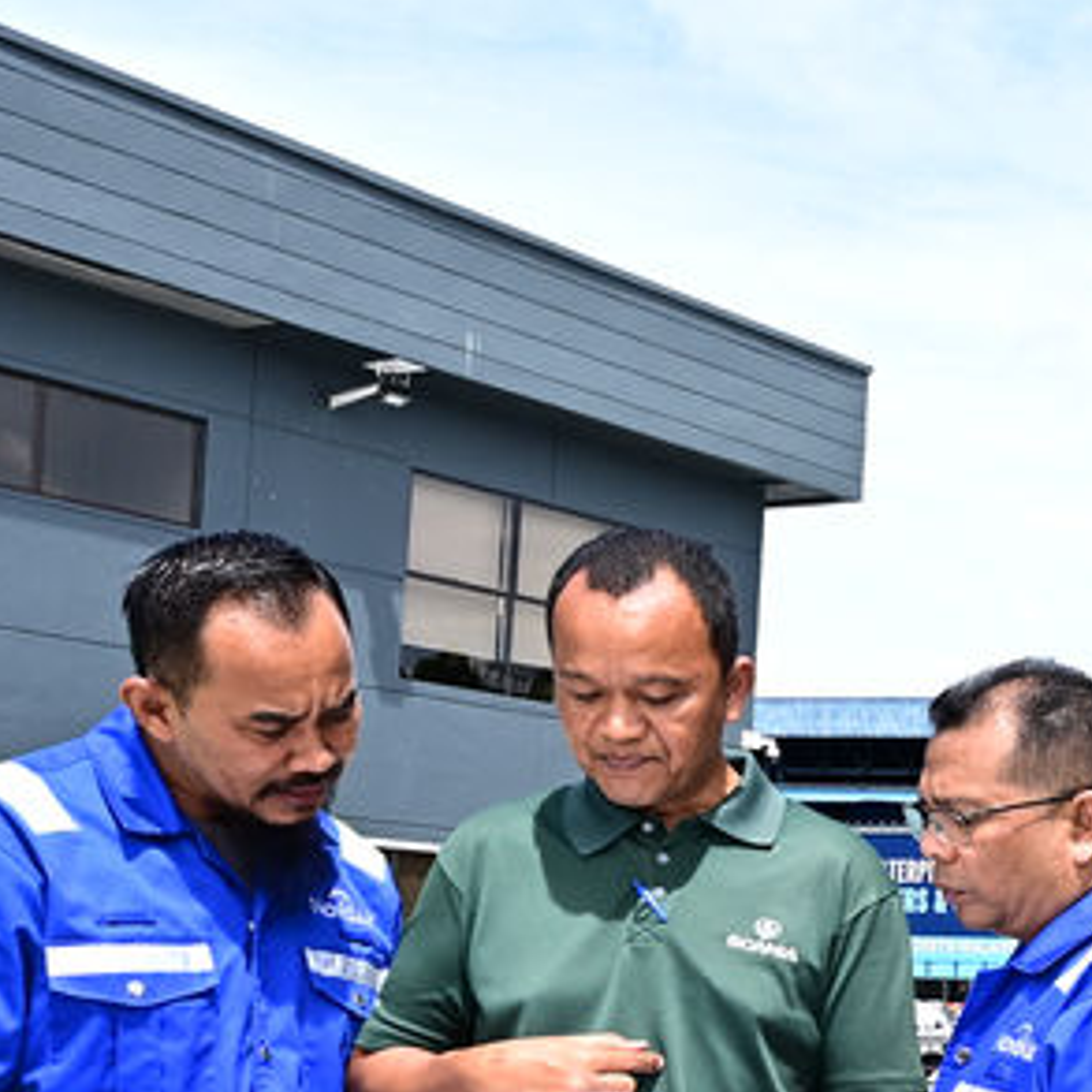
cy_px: 1016
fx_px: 2248
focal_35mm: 63
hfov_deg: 23.0
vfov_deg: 26.3
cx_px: 1562
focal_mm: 17
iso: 400
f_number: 7.1
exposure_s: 1/640
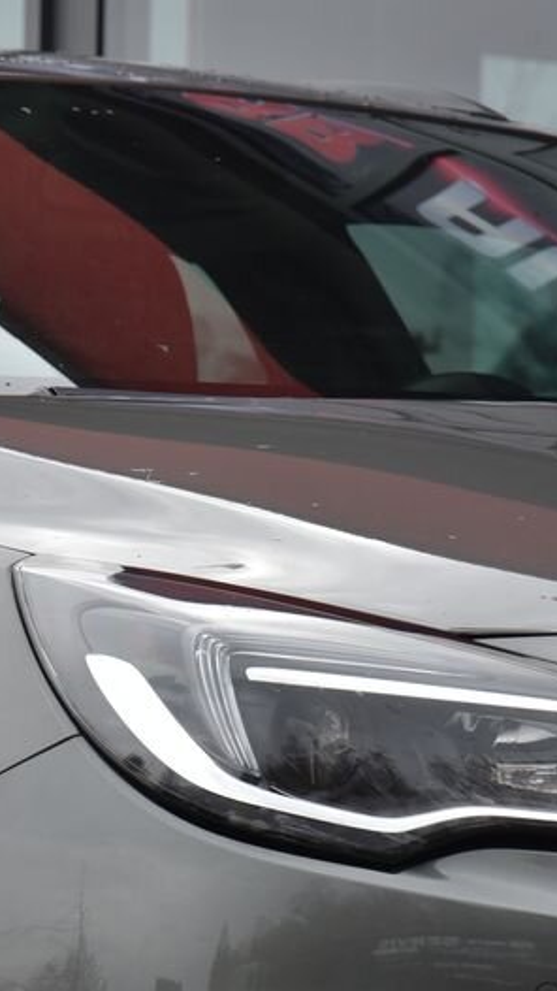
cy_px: 584
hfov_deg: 4.9
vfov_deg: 8.8
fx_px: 6431
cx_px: -96
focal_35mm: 245
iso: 500
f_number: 9
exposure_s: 1/320
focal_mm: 120
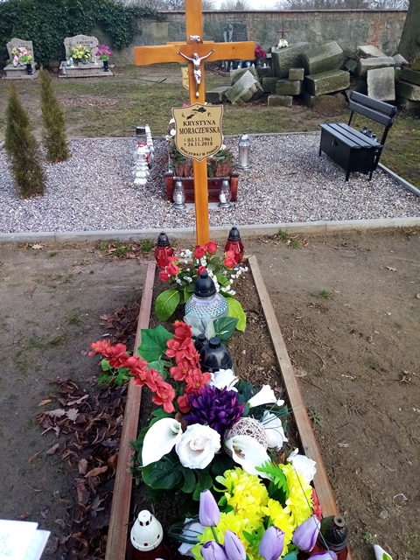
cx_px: 210
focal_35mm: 26
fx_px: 421
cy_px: 280
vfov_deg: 67.3
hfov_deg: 53.1
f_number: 1.8
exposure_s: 1/137
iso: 103
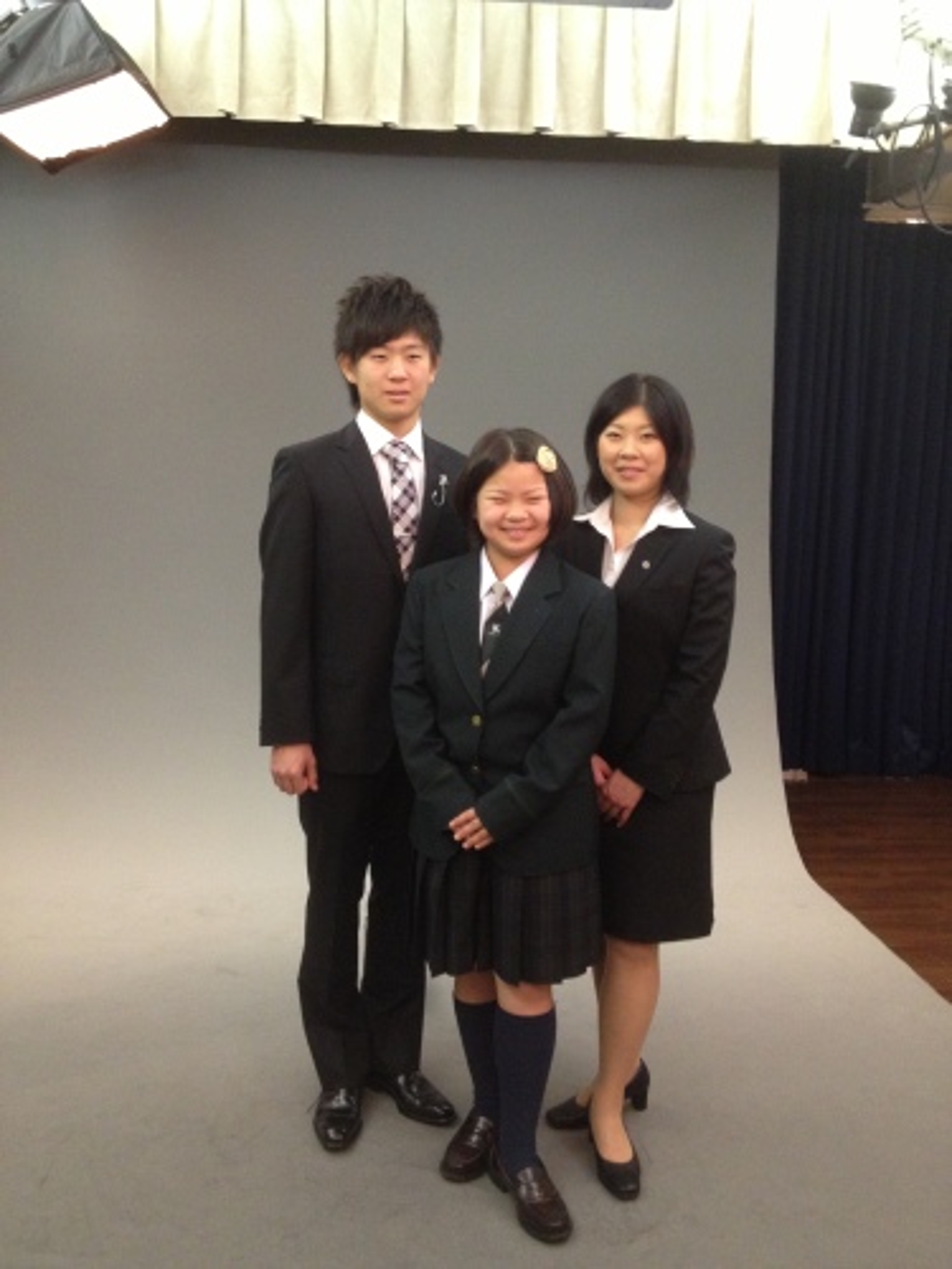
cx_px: 476
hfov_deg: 40.7
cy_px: 634
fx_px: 1283
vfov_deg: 52.6
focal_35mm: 35
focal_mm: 4.28
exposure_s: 1/20
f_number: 2.4
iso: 320
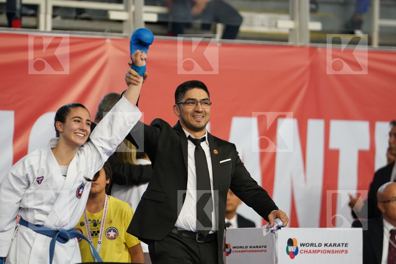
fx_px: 3300
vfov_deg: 4.6
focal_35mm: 300
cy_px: 132
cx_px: 198
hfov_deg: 6.9
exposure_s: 1/1000
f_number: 2.8
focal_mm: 200
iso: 3200
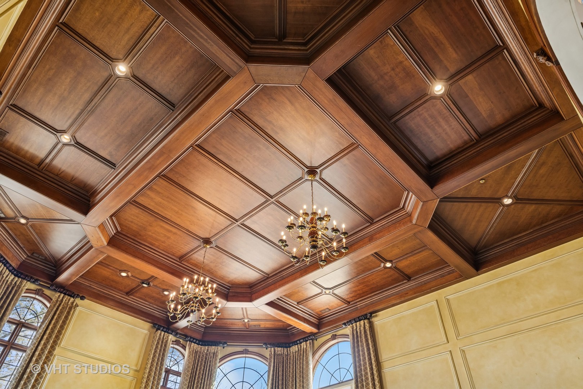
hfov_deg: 73.7
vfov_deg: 53.1
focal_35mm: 24
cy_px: 194
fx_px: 389
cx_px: 292
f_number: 9.5
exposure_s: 1/15
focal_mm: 24
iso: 200
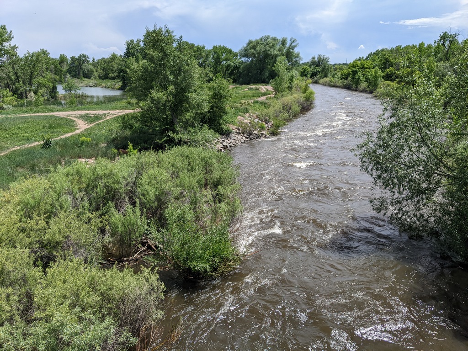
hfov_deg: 65.3
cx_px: 234
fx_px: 365
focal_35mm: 27
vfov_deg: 51.4
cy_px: 176
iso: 59
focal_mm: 4.44
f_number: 1.8
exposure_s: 1/3906
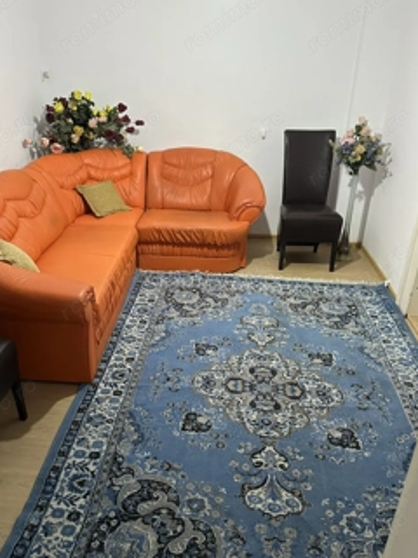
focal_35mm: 30
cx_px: 165
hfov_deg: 46.5
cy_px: 307
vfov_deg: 59.8
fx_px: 483
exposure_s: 1/60
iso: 500
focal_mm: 6.86
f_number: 1.78
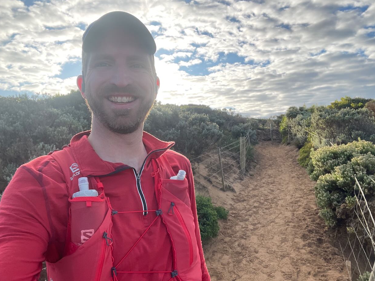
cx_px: 188
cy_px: 144
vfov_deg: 56.8
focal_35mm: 24
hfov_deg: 71.6
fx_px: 260
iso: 25
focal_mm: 2.71
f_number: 2.2
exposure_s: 1/546
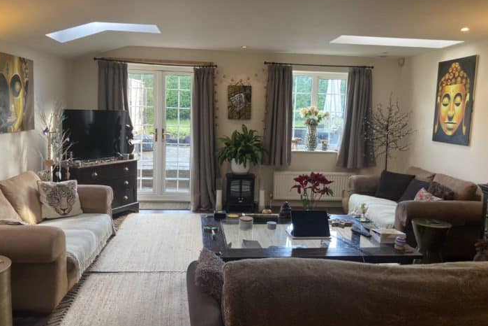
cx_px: 246
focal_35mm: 30
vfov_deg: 43.6
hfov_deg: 61.9
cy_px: 156
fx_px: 407
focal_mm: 3.99
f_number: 1.8
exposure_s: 1/50
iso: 80
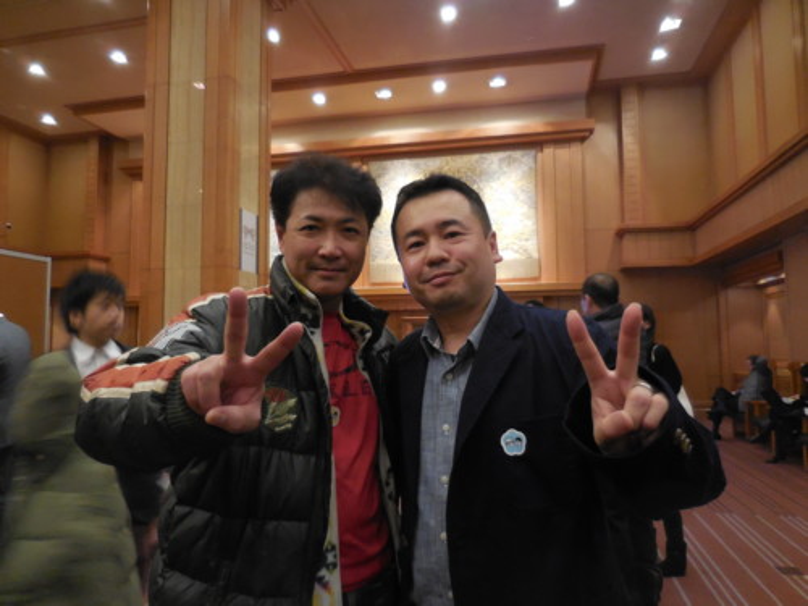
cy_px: 303
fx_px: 584
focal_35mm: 25
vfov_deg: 54.9
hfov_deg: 69.4
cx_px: 404
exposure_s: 1/8
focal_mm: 4.5
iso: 560
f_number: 3.3
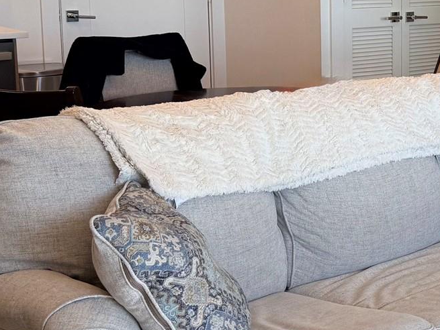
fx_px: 954
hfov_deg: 23.0
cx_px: 578
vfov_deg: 19.5
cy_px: 89
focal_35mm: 75
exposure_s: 1/370
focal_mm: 6.76
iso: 100
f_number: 1.78
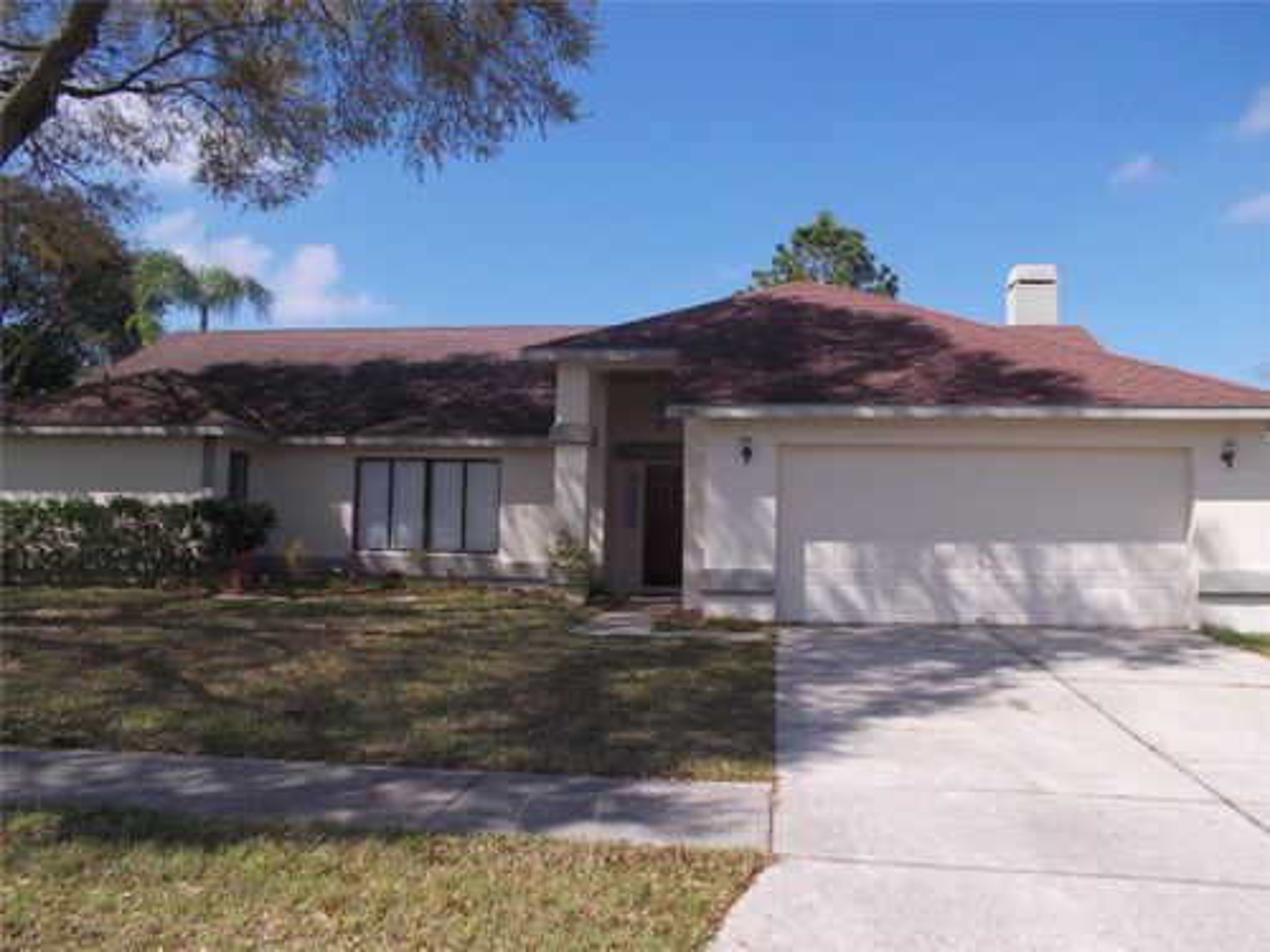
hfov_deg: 61.7
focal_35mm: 29
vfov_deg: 48.2
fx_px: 1064
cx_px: 635
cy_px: 476
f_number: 3.3
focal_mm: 4.1
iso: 80
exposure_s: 1/800
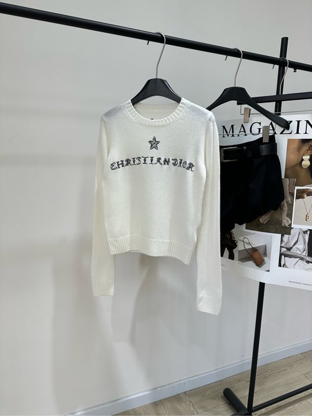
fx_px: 289
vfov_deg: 71.6
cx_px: 156
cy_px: 208
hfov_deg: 56.8
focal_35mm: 24
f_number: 1.78
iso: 80
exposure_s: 1/323
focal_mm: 6.86
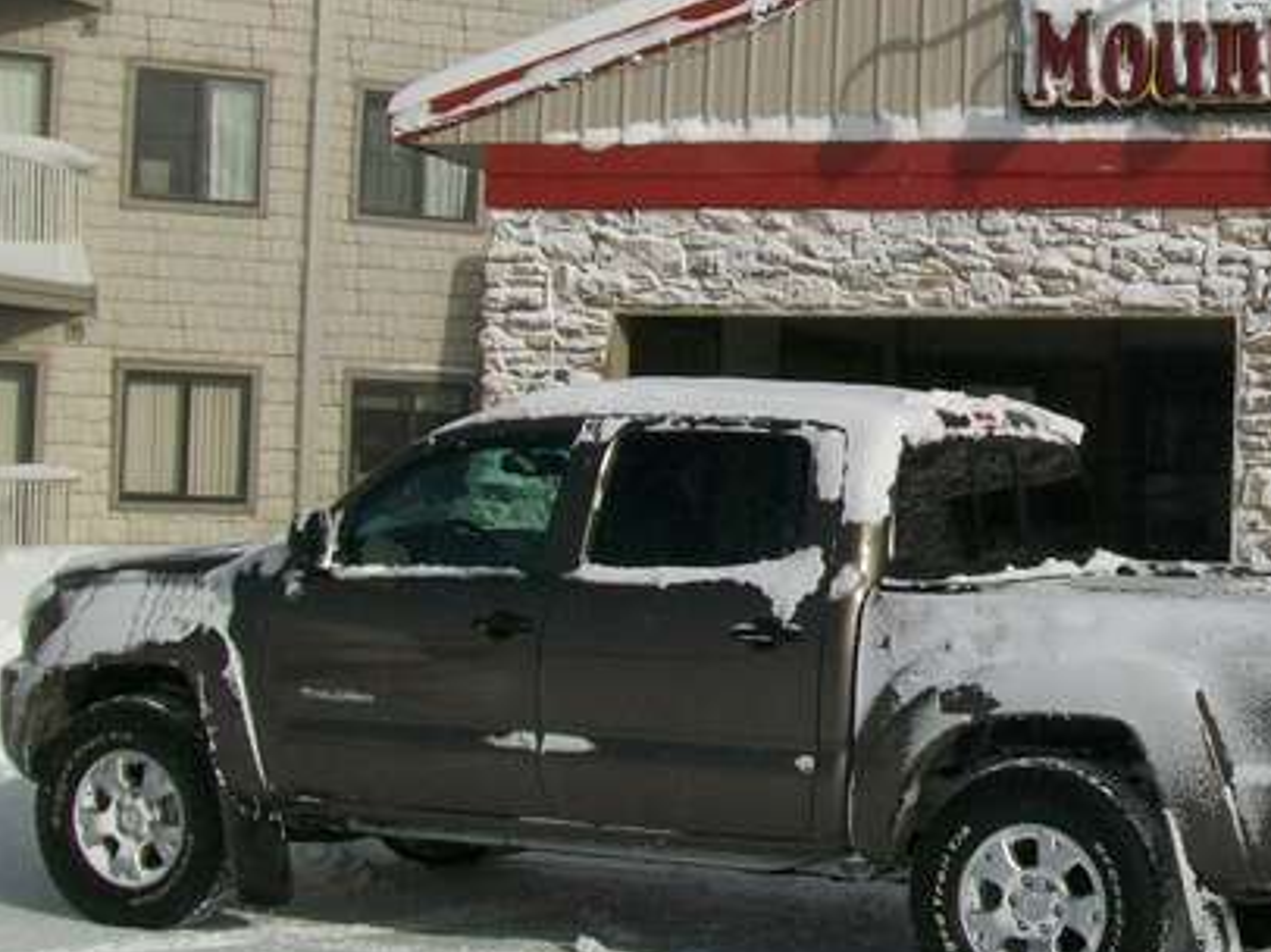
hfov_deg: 26.4
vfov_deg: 20.7
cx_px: 1171
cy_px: 382
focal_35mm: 71
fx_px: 2605
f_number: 4.8
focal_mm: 6
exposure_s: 1/1280
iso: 64
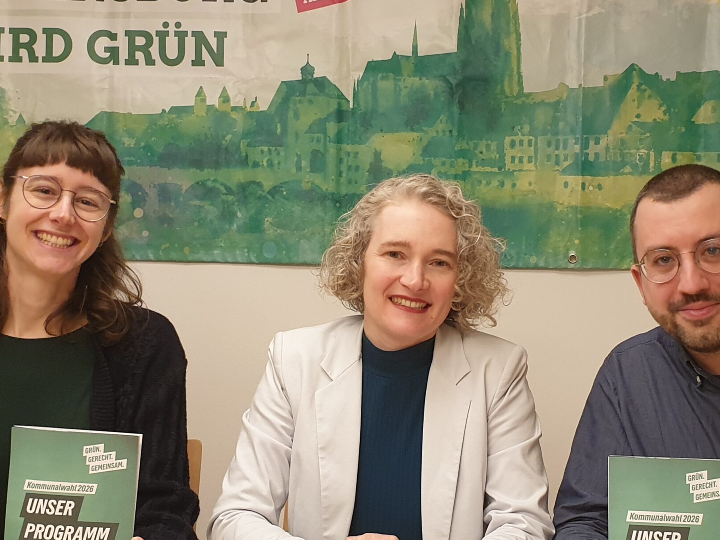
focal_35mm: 41
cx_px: 367
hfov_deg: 45.8
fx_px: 853
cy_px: 303
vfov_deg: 35.1
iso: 200
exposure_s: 1/50
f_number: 2.4
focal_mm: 4.3
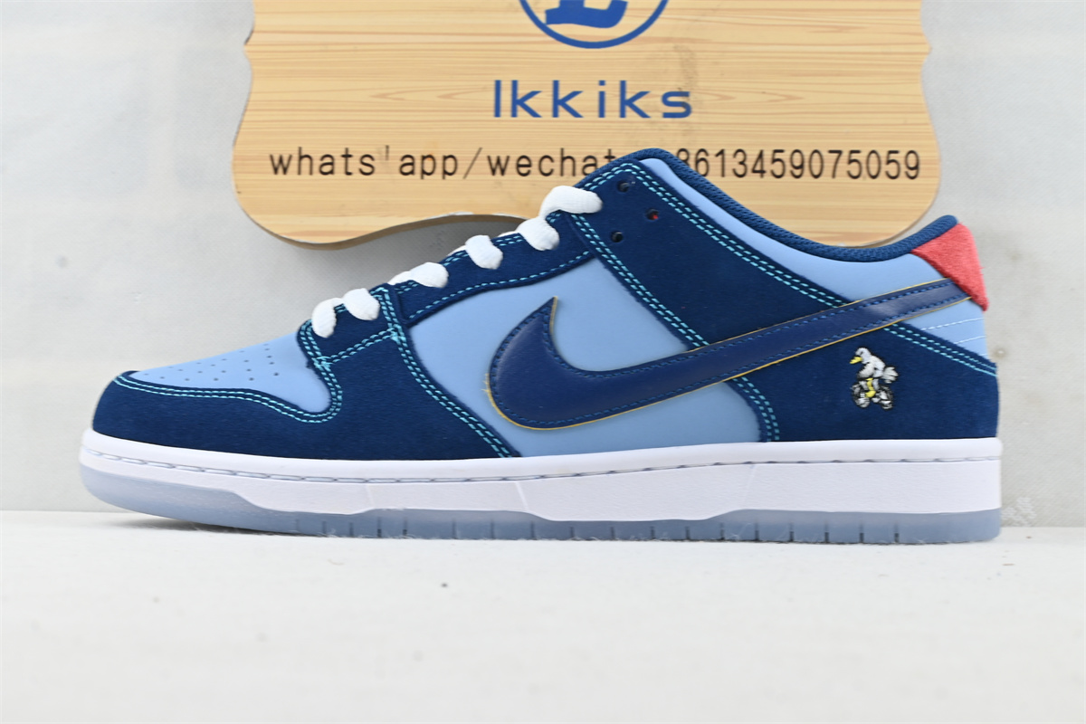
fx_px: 1493
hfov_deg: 40.0
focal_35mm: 50
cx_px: 543
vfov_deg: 27.3
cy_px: 362
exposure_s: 1/10
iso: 100
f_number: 10
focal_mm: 33
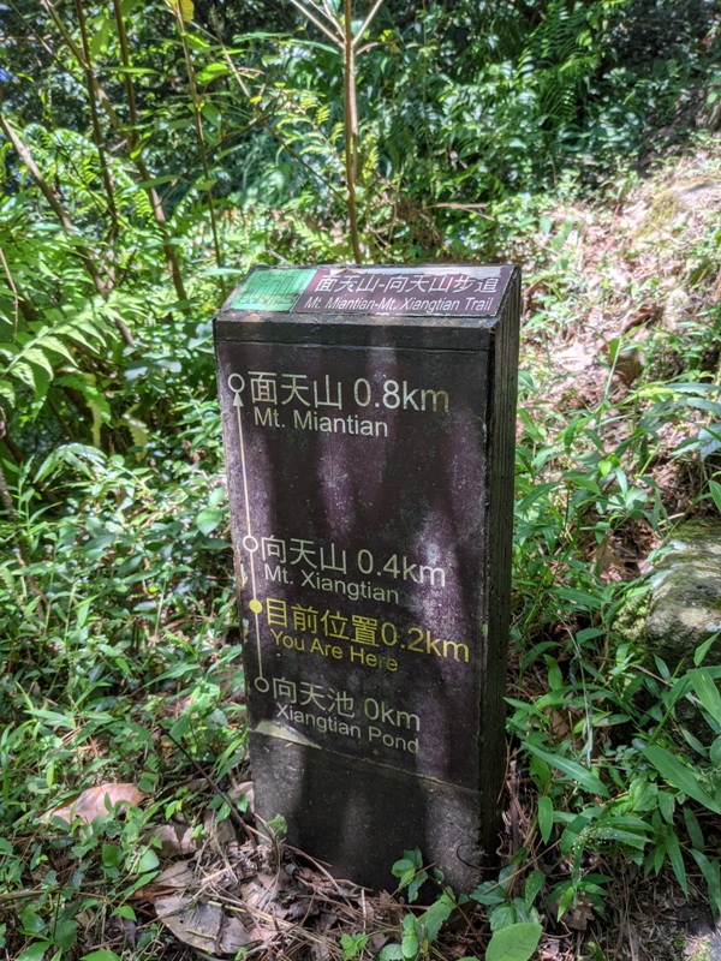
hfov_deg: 51.4
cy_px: 480
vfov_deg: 65.3
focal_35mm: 27
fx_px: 750
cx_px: 360
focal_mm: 4.38
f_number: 1.73
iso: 42
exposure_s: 1/544
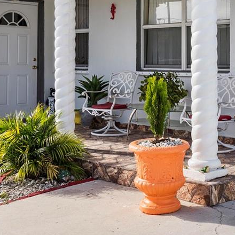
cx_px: 242
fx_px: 545
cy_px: 38
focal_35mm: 71
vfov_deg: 23.9
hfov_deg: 23.2
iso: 100
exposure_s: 1/200
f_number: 10
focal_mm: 23
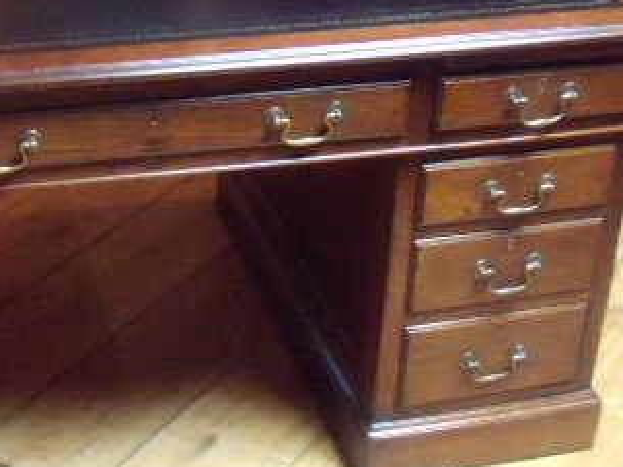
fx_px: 1367
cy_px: 160
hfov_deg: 25.1
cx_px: 97
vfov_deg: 19.3
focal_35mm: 76
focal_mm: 6.4
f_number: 3.6
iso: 800
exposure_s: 1/5
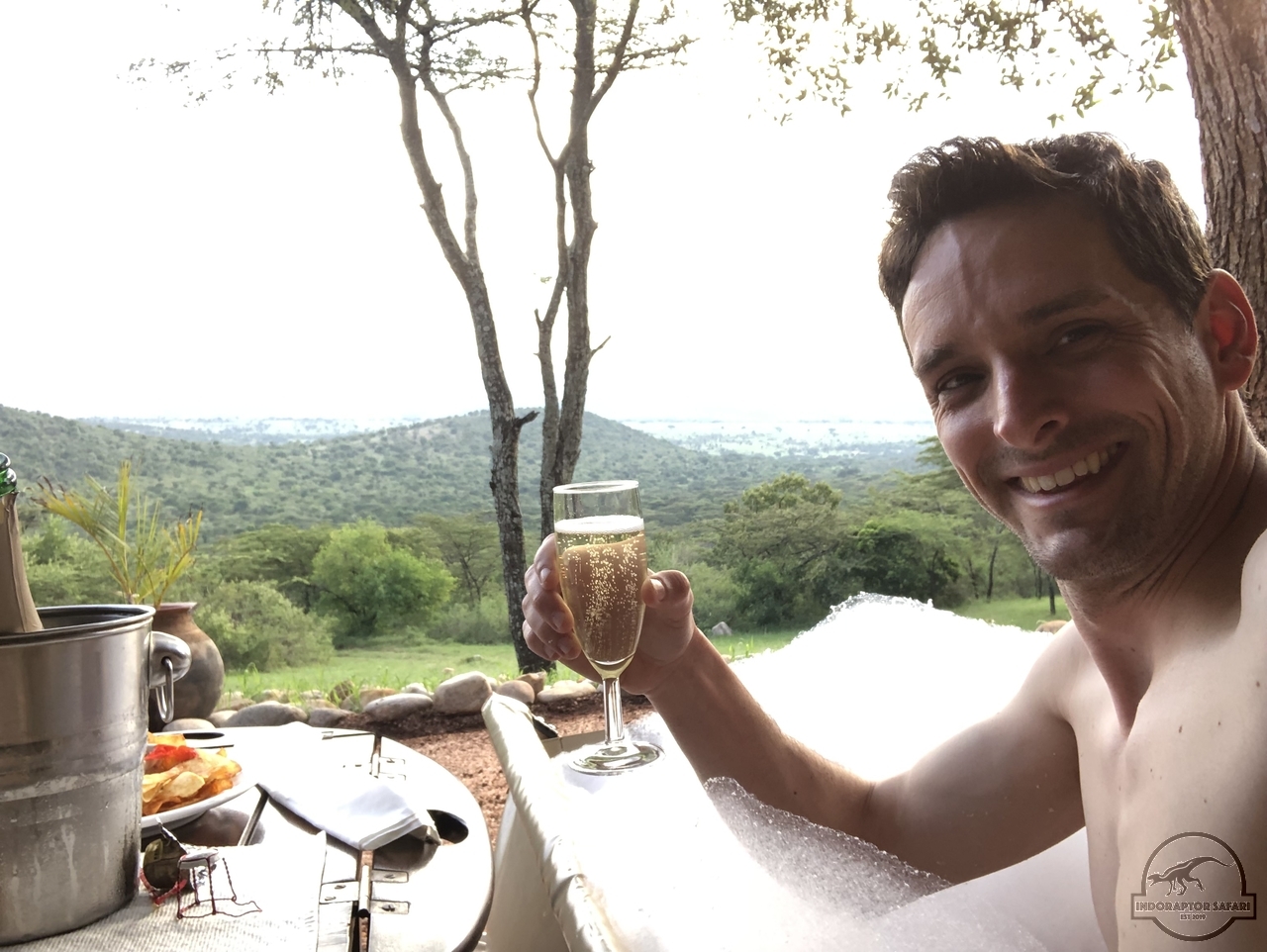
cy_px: 476
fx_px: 1172
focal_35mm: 32
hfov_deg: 56.8
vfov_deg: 44.2
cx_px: 634
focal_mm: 2.87
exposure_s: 1/120
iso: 64
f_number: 2.2
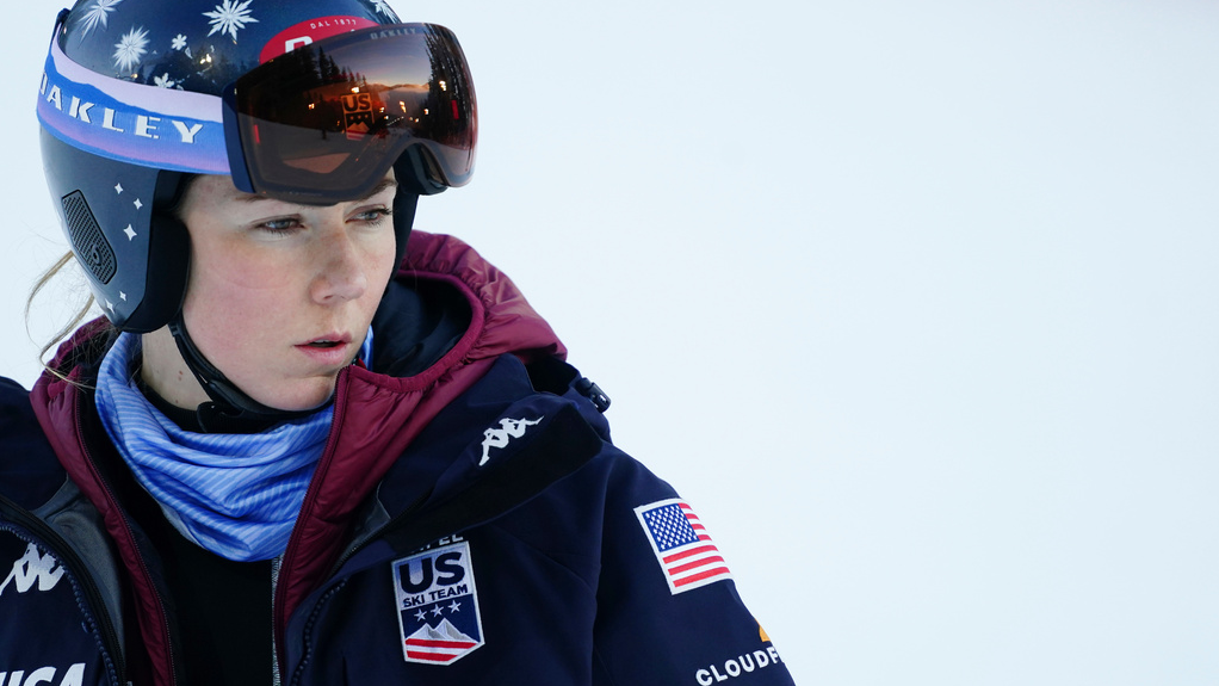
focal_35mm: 441
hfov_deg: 4.9
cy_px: 372
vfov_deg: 2.8
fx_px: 14255
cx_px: 610
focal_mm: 420
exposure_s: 1/1250
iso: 1600
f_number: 4
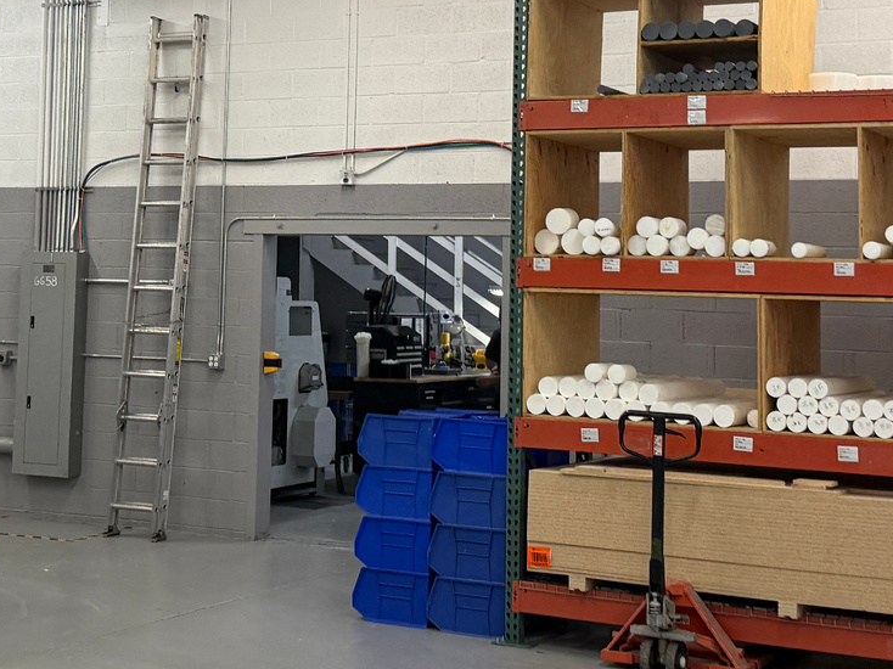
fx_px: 1728
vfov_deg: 21.7
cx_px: 338
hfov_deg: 28.9
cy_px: 163
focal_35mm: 67
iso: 250
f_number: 1.78
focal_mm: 6.76
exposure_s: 1/120
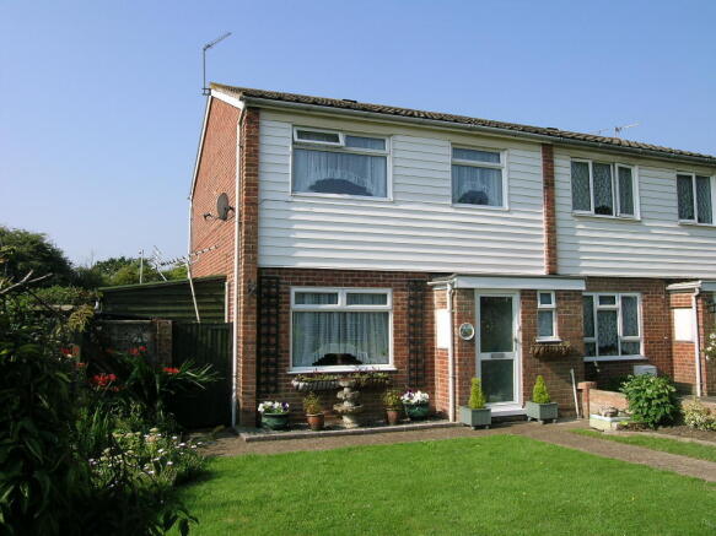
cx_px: 358
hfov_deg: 58.4
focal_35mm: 31
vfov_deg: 45.4
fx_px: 641
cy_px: 268
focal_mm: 6.5
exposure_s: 1/243
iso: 50
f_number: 6.5
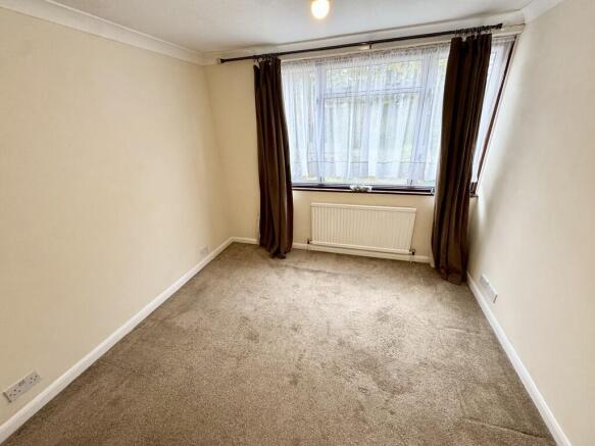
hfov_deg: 102.1
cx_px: 298
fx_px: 241
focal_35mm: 14
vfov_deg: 85.7
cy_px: 223
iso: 200
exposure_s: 1/100
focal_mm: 2.22
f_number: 2.2
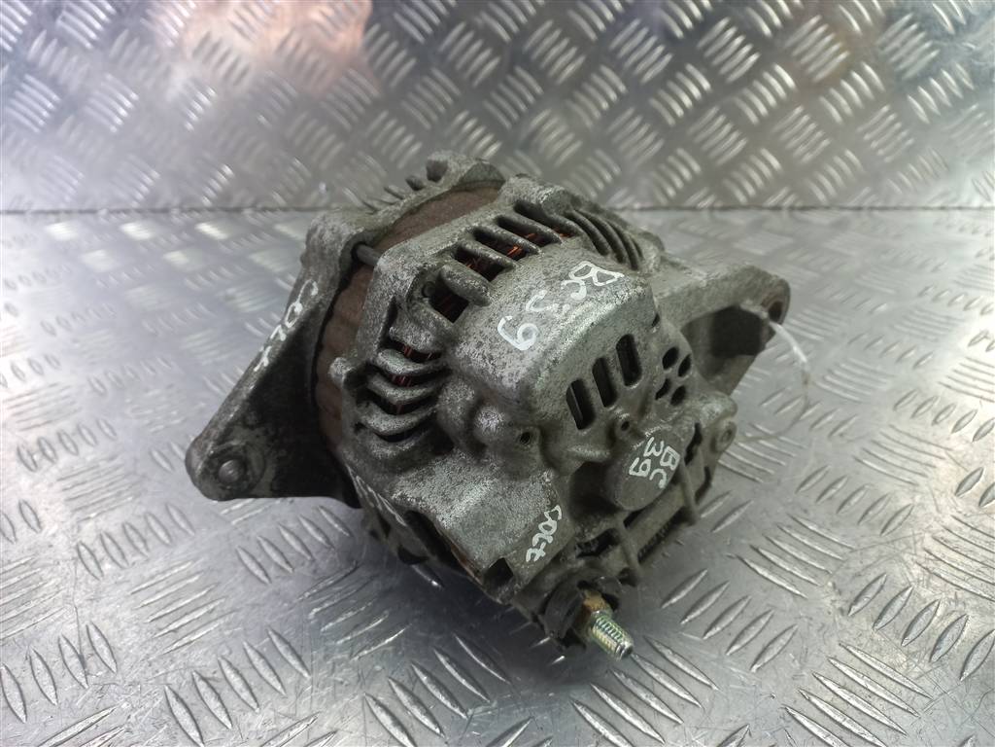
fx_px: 719
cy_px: 374
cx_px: 498
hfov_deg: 69.4
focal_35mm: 25
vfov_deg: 54.9
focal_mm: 4.6
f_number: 1.8
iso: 64
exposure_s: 1/50
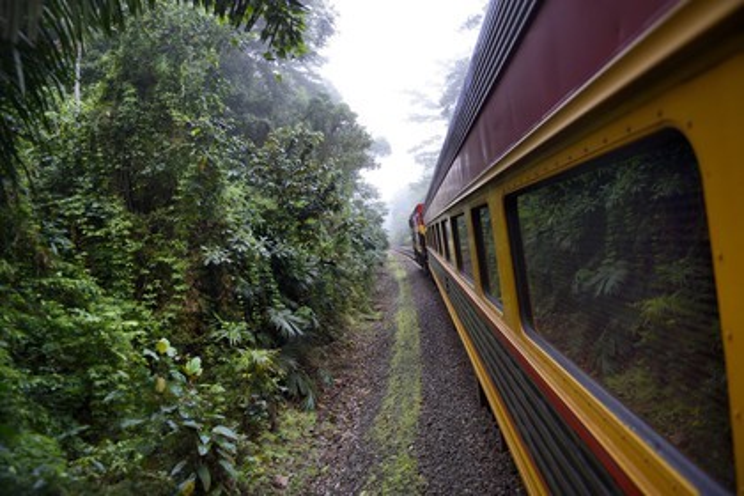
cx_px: 372
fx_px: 496
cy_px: 248
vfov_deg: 53.1
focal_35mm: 24
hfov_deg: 73.7
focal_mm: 24
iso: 800
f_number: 2.8
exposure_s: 1/500
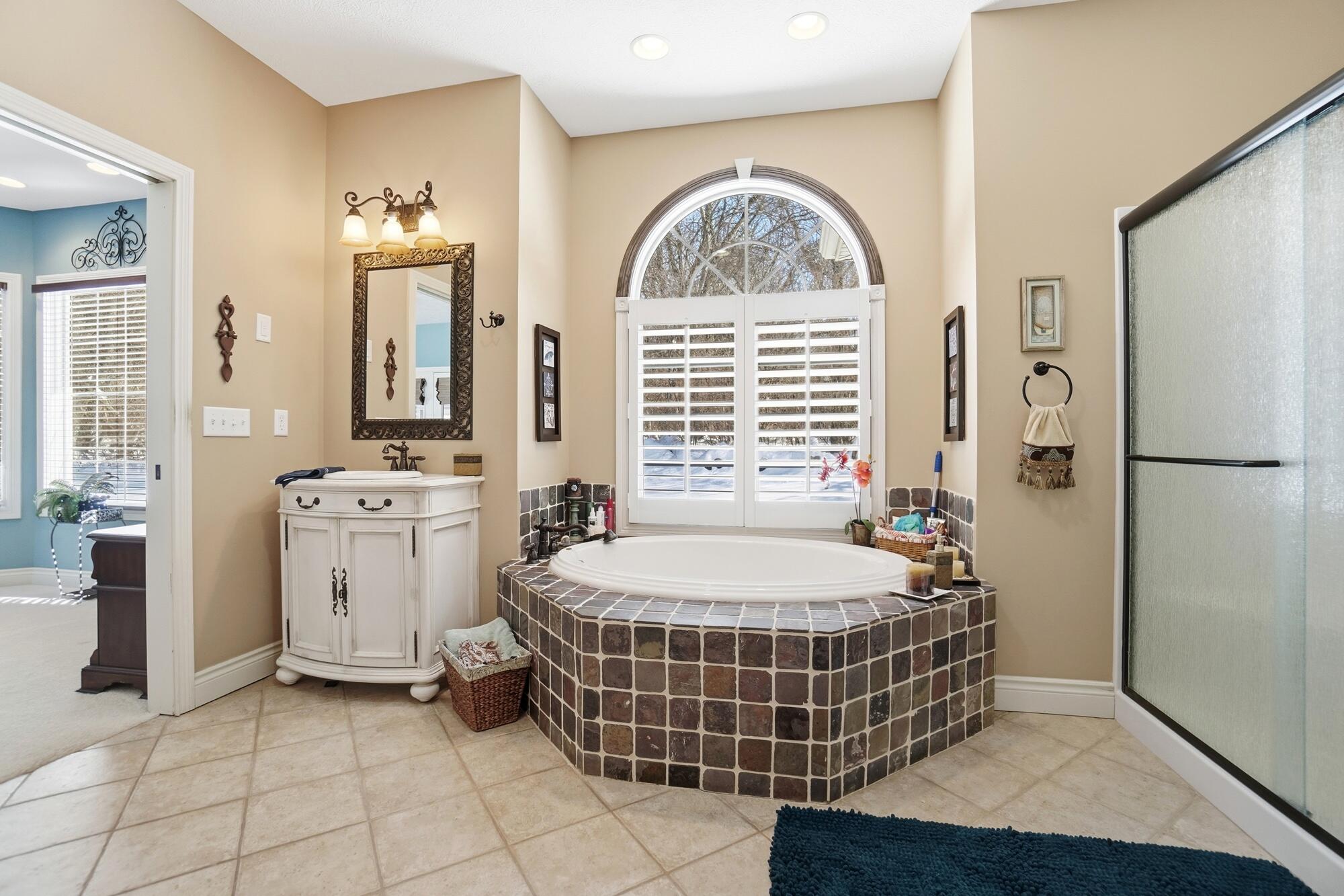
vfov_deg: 77.3
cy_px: 448
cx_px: 672
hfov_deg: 100.4
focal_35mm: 15
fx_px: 560
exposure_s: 1/2000
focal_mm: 10
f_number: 4
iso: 100
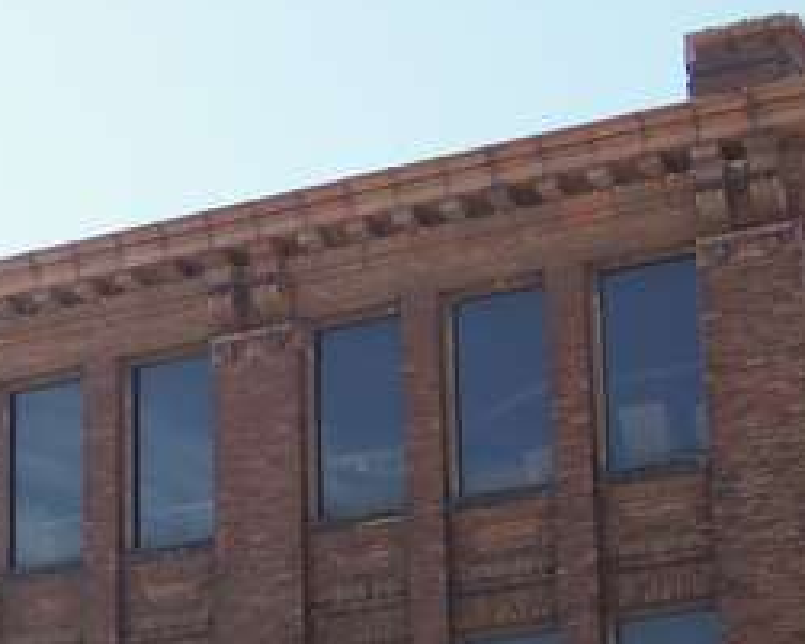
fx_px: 2812
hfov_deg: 16.3
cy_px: 791
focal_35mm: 118
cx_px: 285
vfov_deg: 12.7
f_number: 4.3
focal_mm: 6.8
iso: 64
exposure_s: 1/200
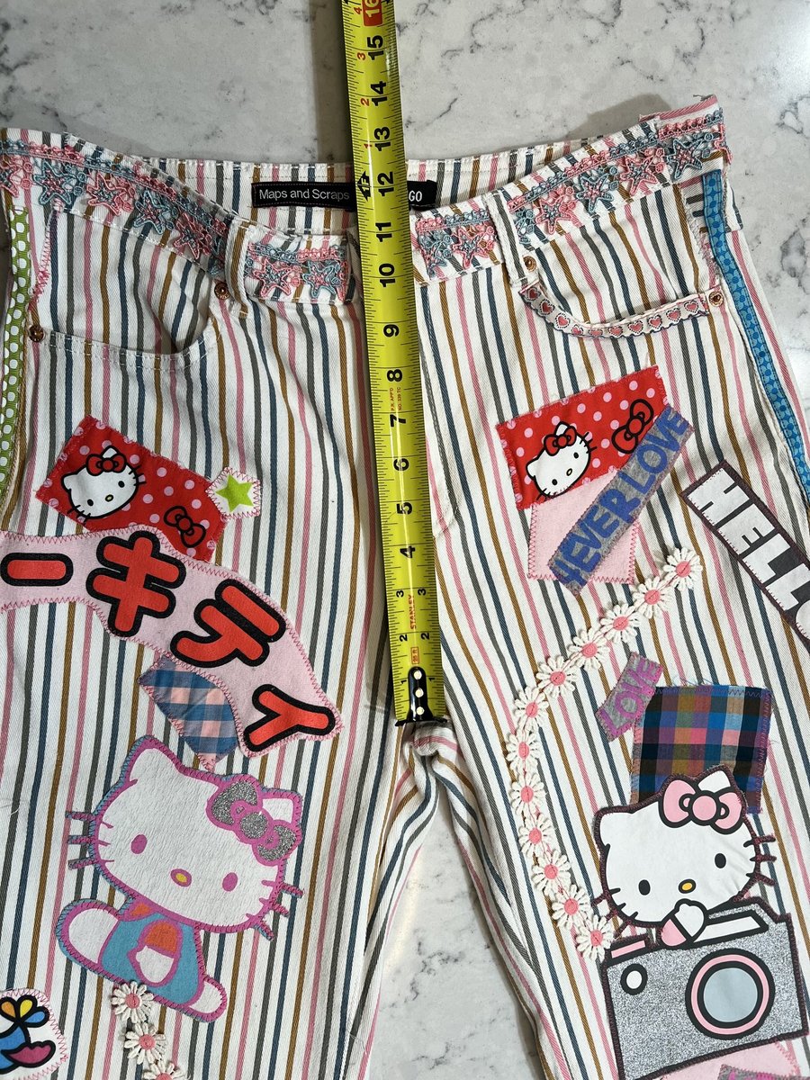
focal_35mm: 26
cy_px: 540
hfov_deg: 53.1
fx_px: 811
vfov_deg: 67.3
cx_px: 405
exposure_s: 1/120
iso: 80
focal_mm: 5.7
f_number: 1.5
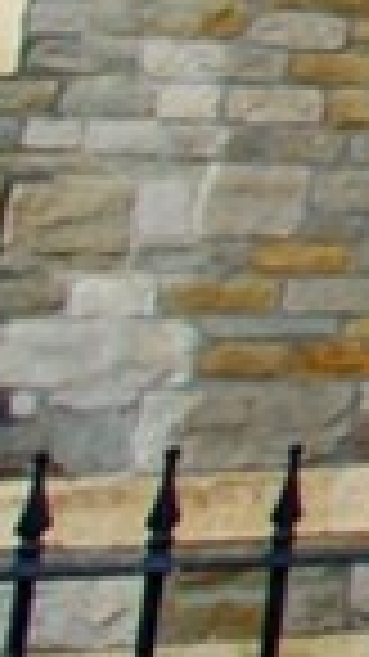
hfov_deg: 6.9
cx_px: 1656
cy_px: -299
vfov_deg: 17.6
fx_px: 1916
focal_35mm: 110
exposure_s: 1/500
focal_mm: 10
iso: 100
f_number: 4.5
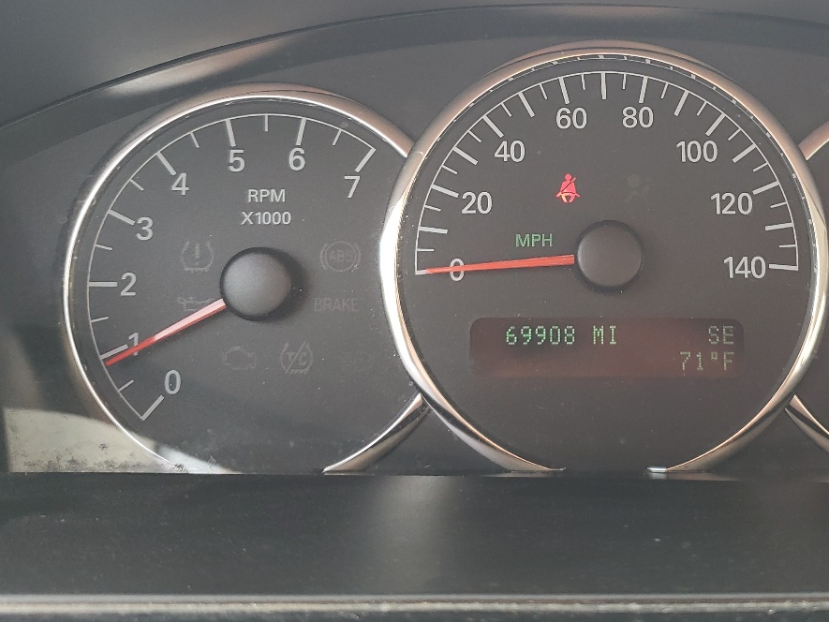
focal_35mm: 47
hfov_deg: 39.8
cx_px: 572
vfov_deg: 30.5
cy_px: 173
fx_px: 1126
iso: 61
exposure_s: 1/120
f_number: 1.5
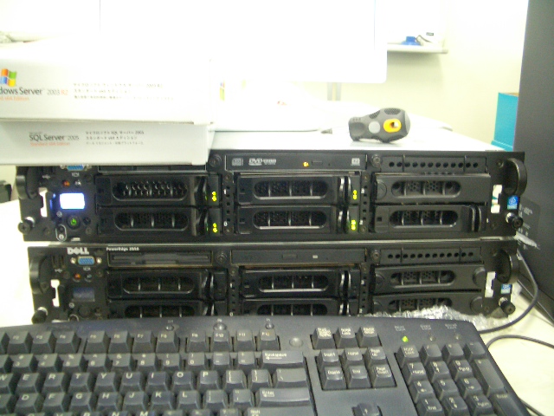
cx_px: 277
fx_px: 560
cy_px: 208
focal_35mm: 35
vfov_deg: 40.7
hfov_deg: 52.6
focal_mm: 5.8
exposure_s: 1/8
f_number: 2.6
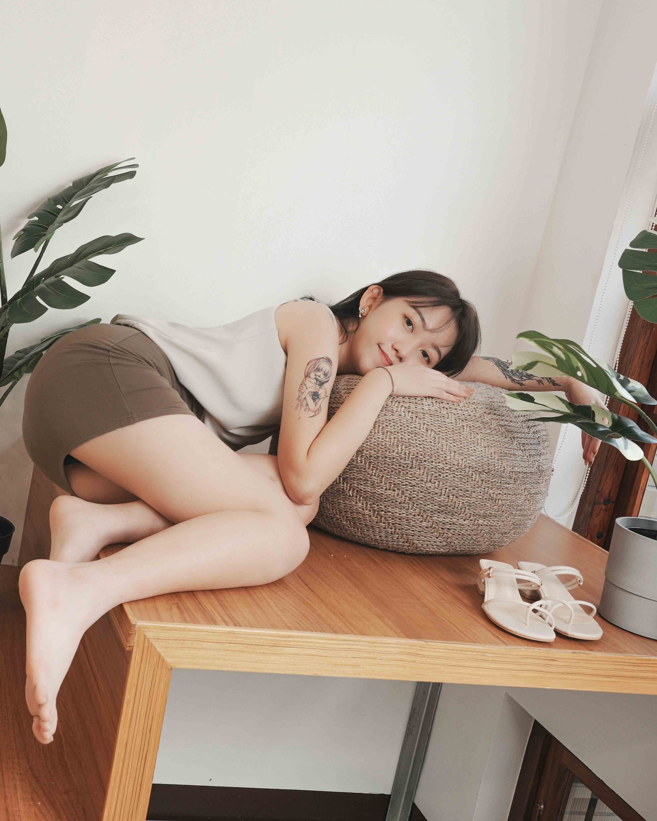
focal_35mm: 46
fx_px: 1118
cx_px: 267
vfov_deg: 40.3
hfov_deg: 32.7
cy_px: 417
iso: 200
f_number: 8
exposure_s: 1/60
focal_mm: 32
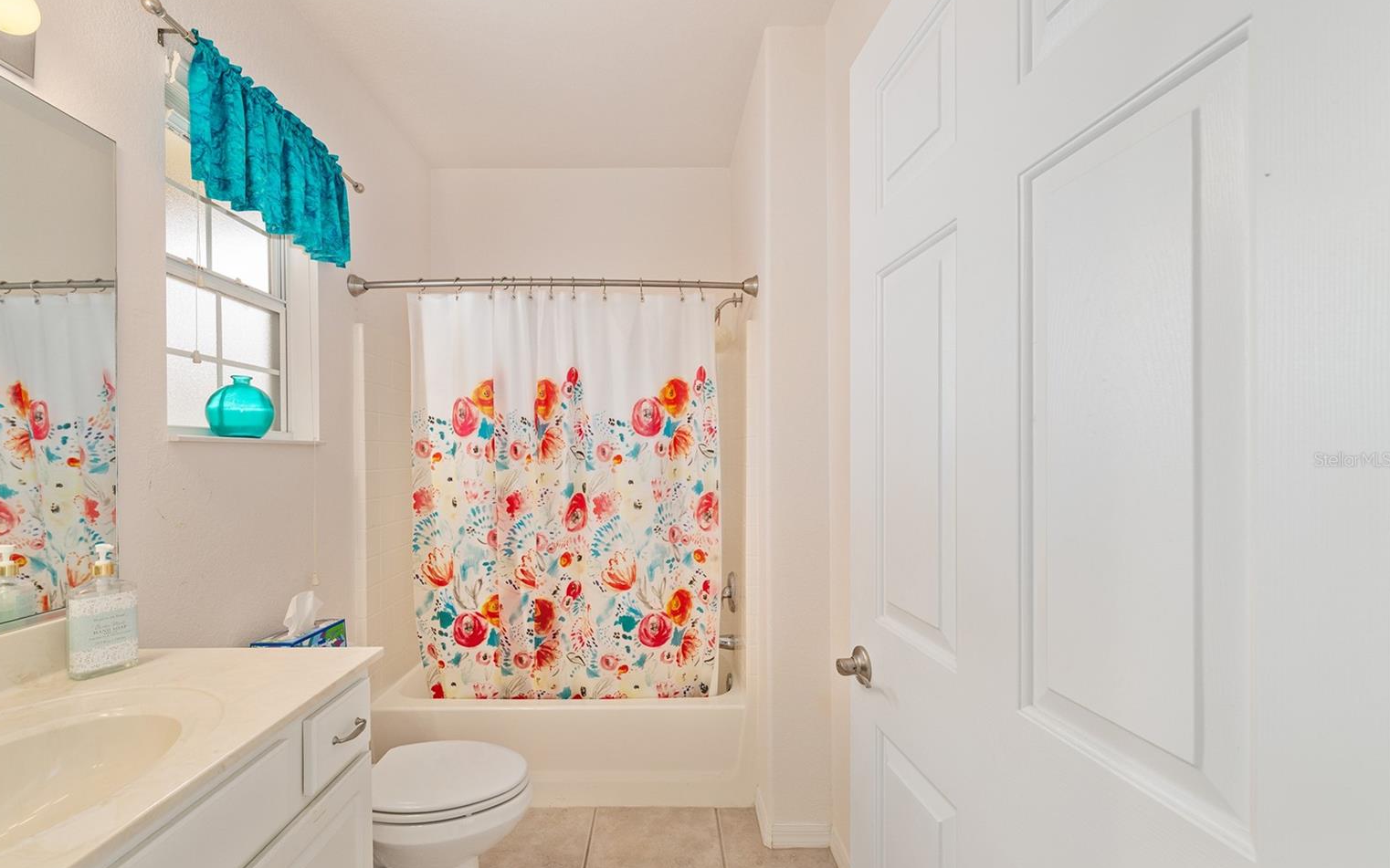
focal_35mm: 15
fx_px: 568
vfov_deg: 74.7
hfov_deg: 101.4
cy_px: 459
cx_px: 665
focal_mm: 14
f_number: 8
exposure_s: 1/10
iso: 400
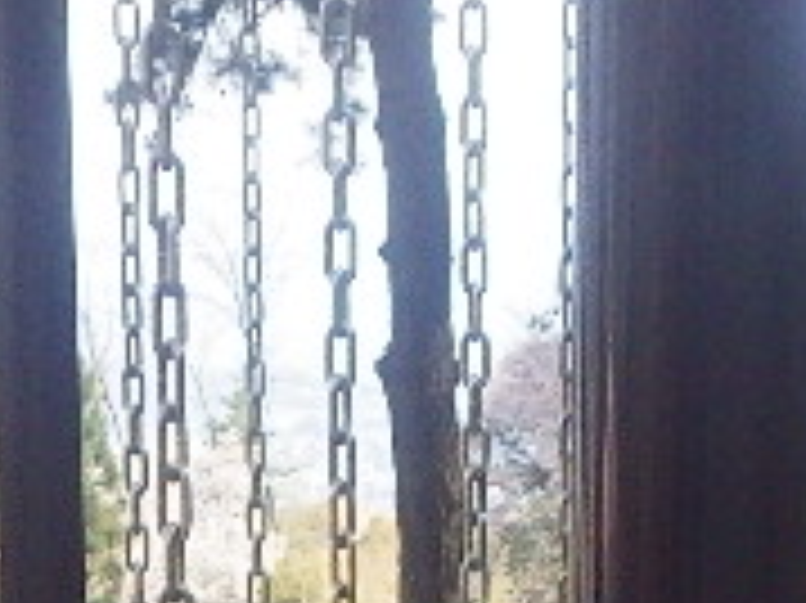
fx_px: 4165
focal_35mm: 179
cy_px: 1854
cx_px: 491
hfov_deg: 11.0
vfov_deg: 7.3
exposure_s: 1/500
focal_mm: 4.5
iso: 250
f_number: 2.8
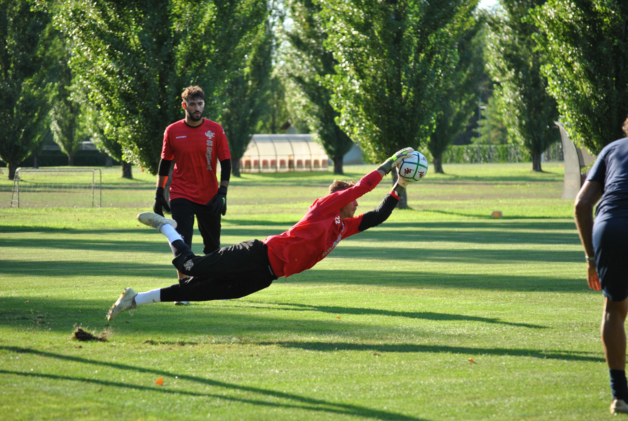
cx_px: 314
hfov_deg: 13.7
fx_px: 2620
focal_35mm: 150
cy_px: 210
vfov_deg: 9.2
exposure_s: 1/500
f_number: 4.5
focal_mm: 100
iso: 280
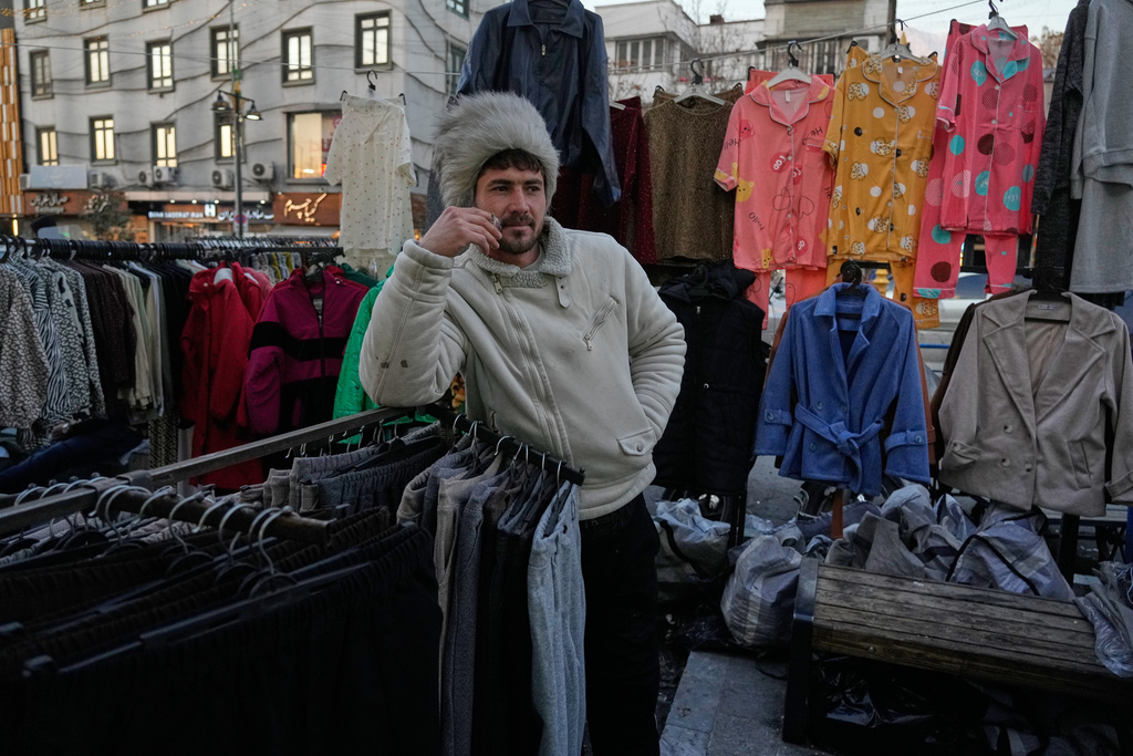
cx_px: 566
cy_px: 378
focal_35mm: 24
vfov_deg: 53.1
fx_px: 755
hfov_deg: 73.7
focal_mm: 24
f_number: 4
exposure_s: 1/800
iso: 2500
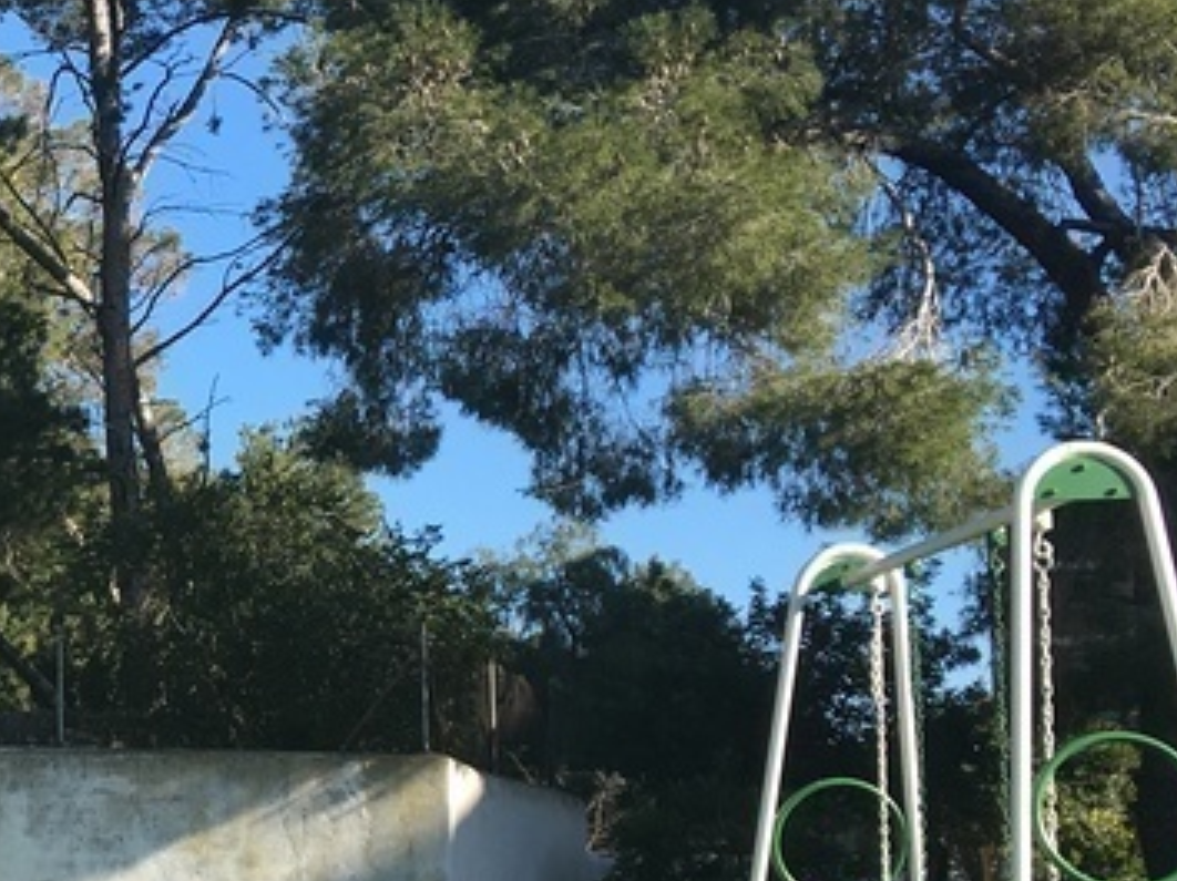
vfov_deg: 17.4
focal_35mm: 84
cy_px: 738
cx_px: -436
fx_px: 2854
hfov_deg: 20.8
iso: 25
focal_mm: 4.15
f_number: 2.2
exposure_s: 1/686
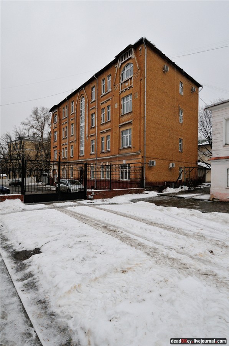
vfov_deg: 90.1
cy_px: 173
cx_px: 114
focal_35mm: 18
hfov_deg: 67.2
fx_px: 172
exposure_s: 1/160
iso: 640
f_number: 8
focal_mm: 12
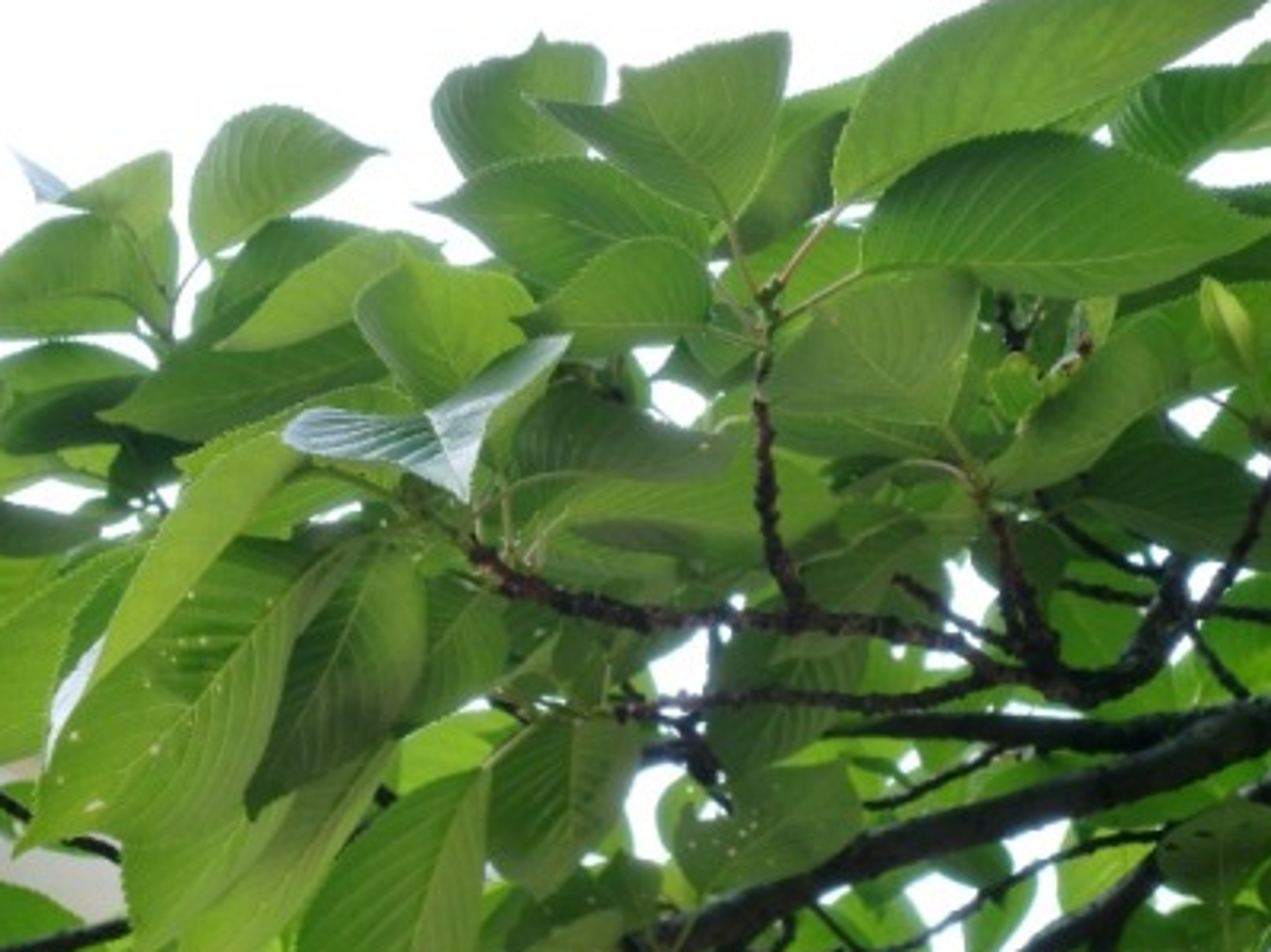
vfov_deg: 15.1
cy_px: 471
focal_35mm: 98
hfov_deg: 20.0
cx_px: 514
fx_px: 3596
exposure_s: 1/125
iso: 100
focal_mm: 13.02
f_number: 4.7
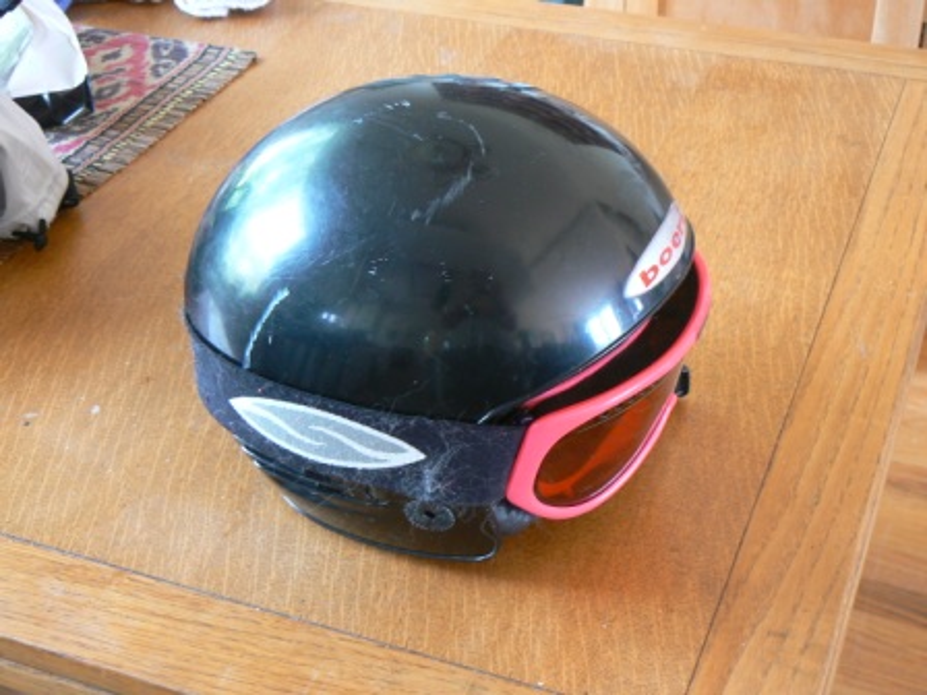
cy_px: 348
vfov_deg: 26.1
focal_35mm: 56
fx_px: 1500
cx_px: 464
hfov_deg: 34.3
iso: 100
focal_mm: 9.3
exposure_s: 1/15
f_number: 3.2
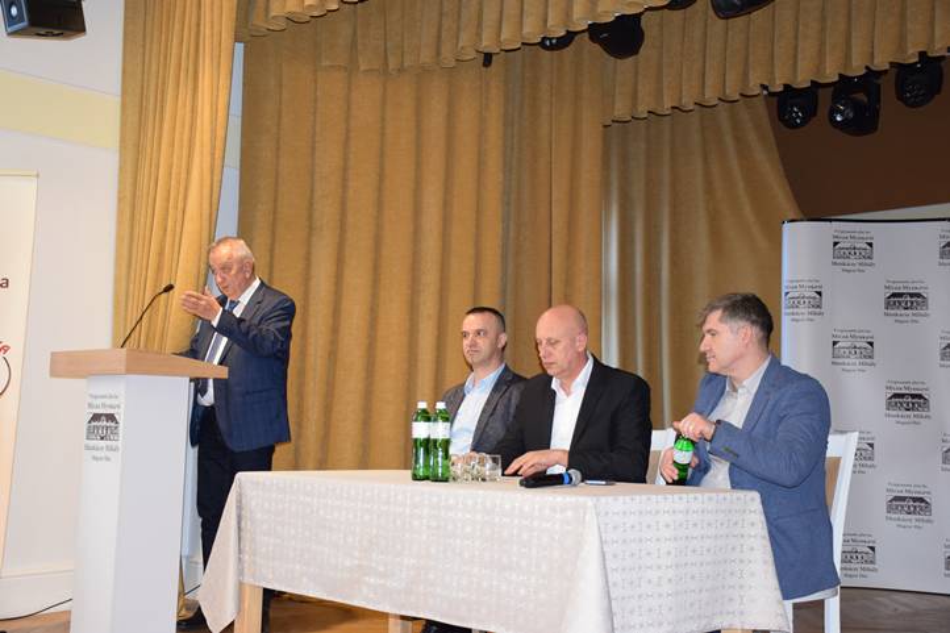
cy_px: 316
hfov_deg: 41.1
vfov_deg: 28.1
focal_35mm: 48
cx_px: 475
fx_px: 1266
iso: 1400
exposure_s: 1/60
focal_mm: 32
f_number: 4
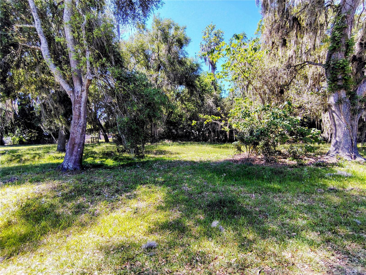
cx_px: 183
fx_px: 169
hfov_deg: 94.5
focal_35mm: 16
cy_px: 138
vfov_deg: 78.1
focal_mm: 2.13
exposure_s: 1/256
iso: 100
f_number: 2.2
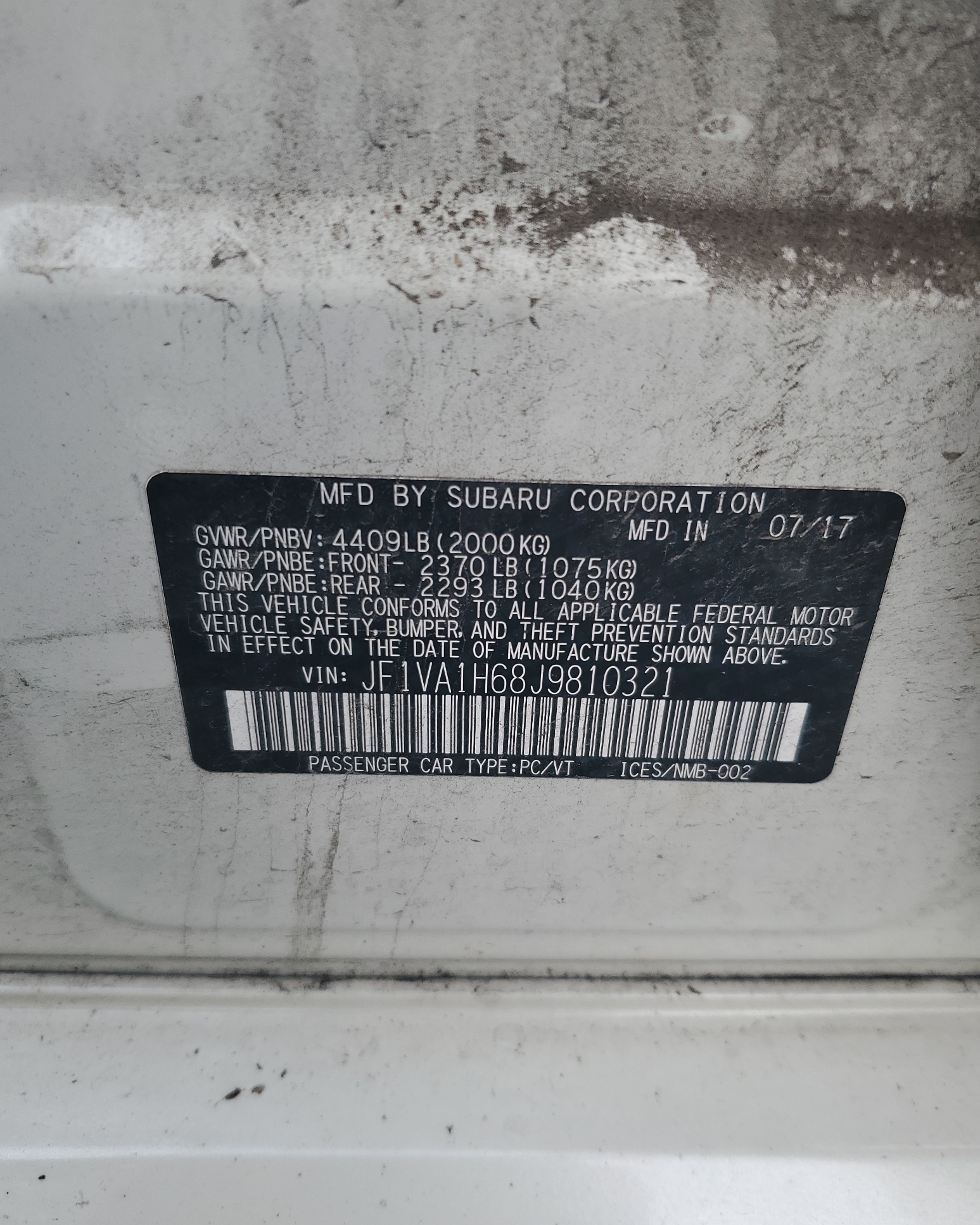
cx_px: 483
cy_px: 666
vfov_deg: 62.1
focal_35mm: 28
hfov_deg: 51.5
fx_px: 1015
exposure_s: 1/588
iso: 50
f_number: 1.5
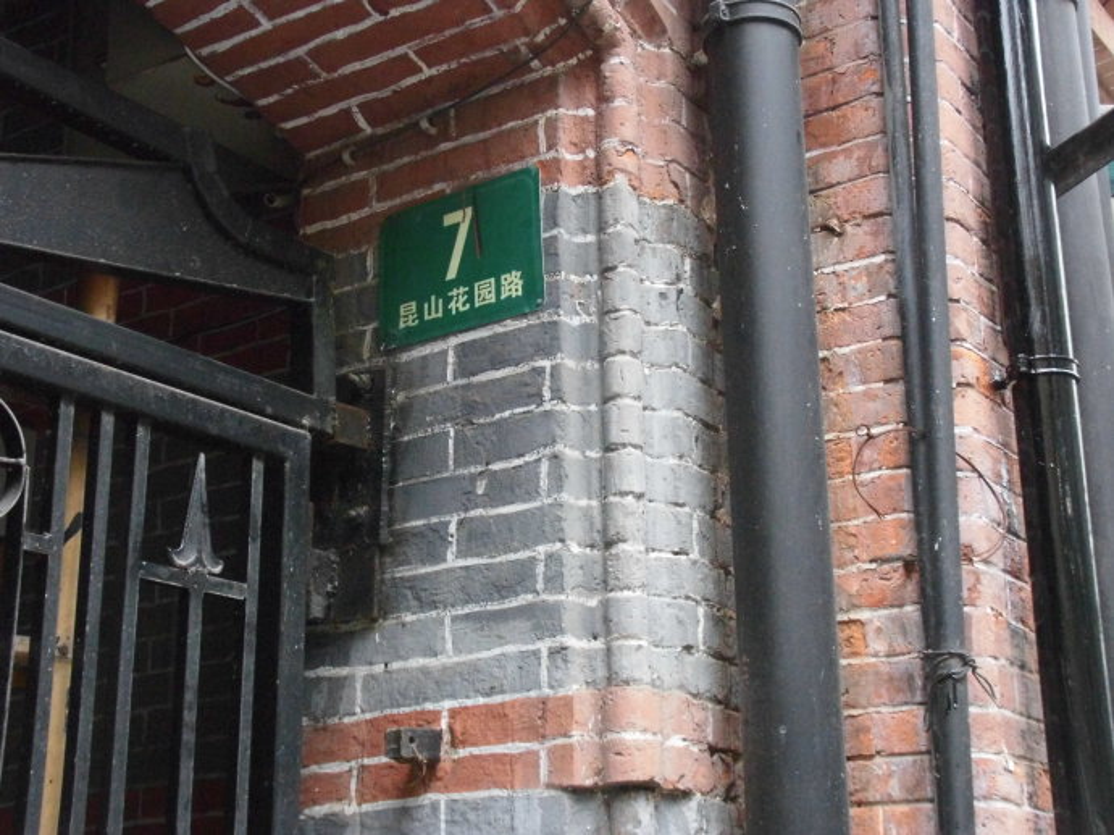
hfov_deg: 38.2
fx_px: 1609
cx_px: 557
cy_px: 418
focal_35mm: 50
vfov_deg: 29.1
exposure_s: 1/125
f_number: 4
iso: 800
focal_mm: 8.85
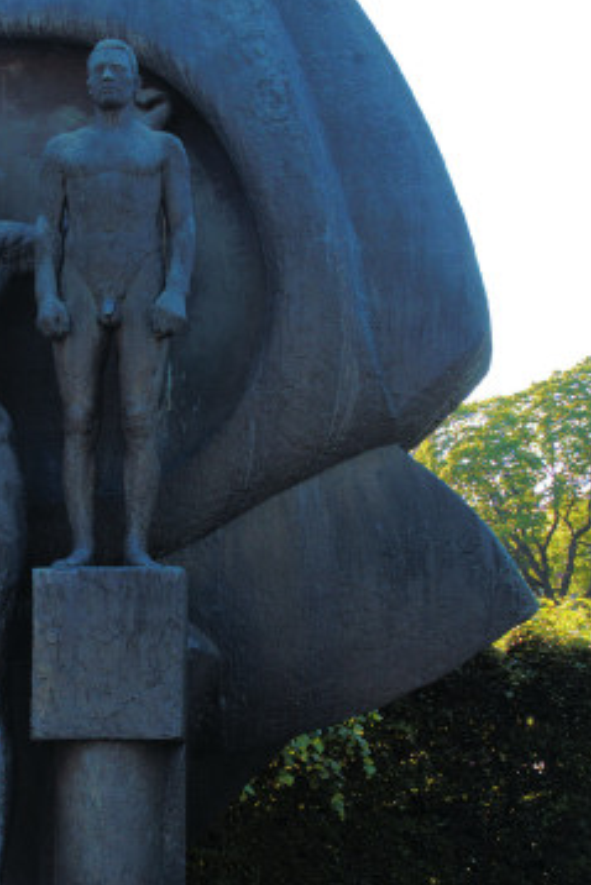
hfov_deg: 20.0
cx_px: 75
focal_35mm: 67
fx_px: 1645
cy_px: 588
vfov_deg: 29.9
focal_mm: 25
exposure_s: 1/160
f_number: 6.3
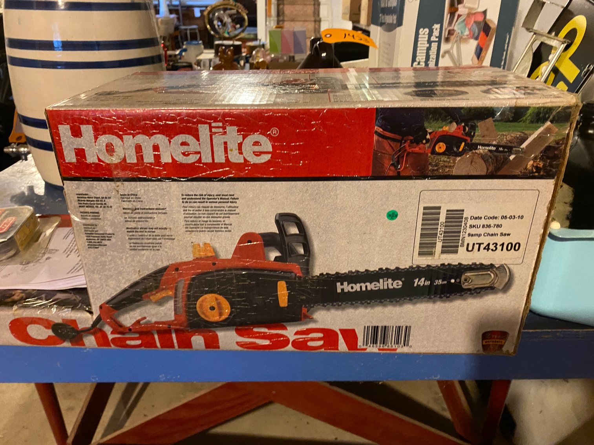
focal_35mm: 26
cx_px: 297
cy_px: 222
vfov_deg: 53.1
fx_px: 446
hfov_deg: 67.3
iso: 640
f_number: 1.8
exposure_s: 1/30
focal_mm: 4.25
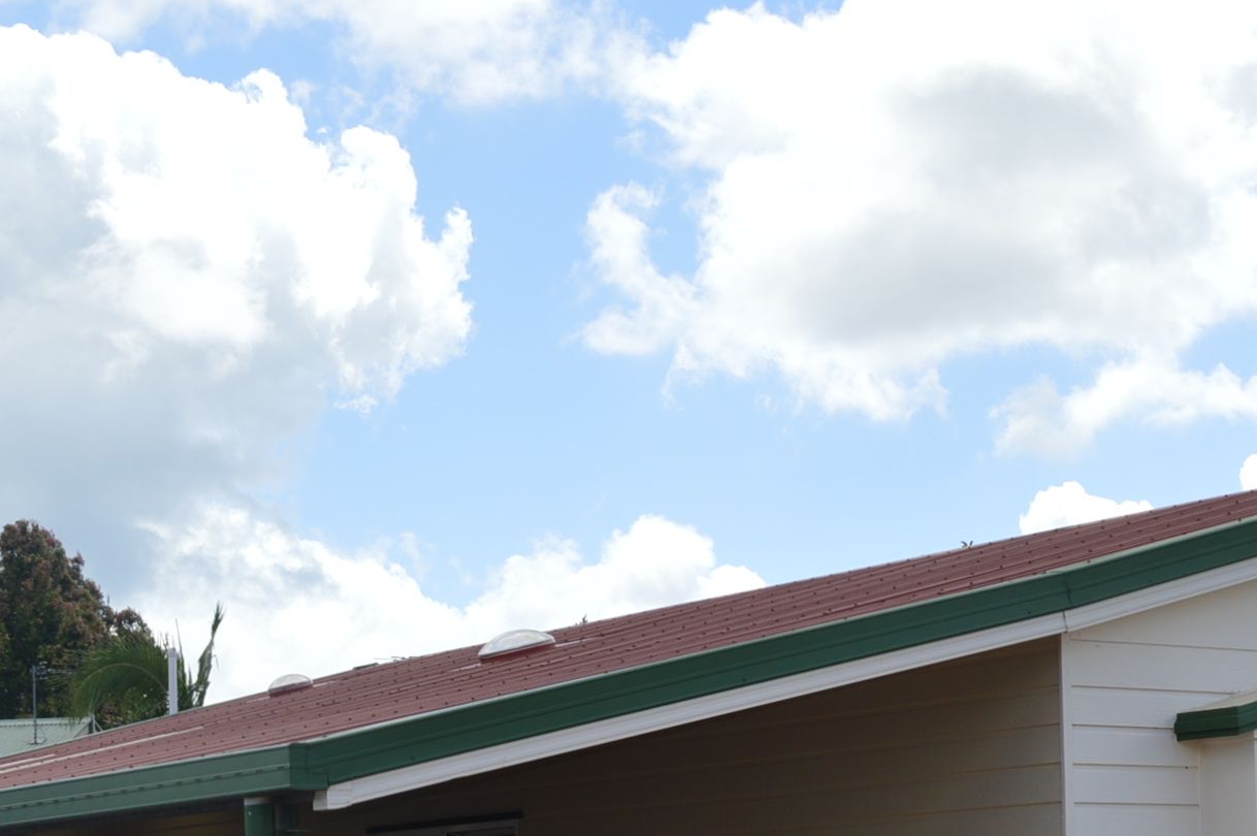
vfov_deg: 15.6
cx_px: 982
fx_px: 2974
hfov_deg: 23.6
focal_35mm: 85
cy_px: 930
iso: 100
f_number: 9
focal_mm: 23
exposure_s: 1/200
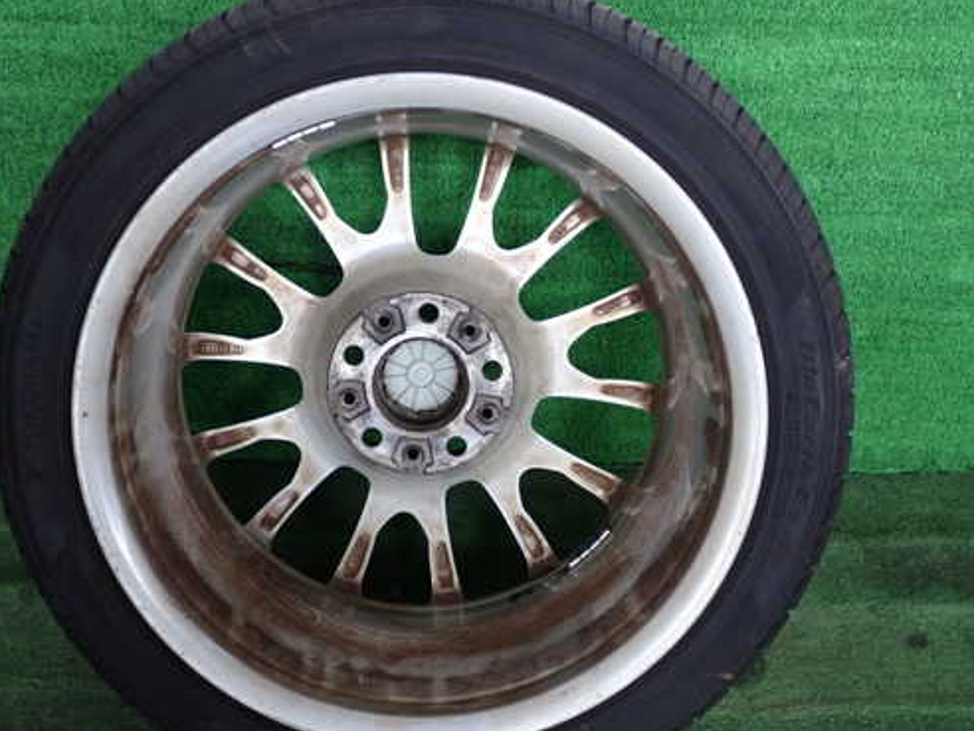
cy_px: 390
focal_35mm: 50
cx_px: 414
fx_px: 1407
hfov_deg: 38.1
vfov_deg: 29.1
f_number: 2.8
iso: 250
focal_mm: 7.31
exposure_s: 1/125
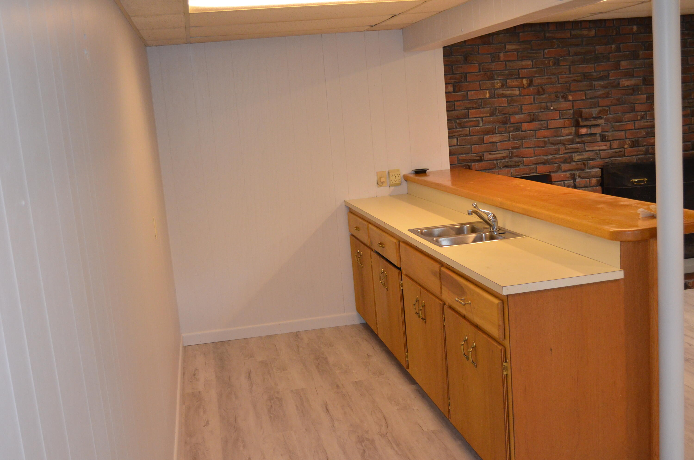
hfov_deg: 49.6
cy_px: 230
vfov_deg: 34.1
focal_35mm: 39
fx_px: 750
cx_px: 347
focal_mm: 26
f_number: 4.2
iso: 2000
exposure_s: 1/60
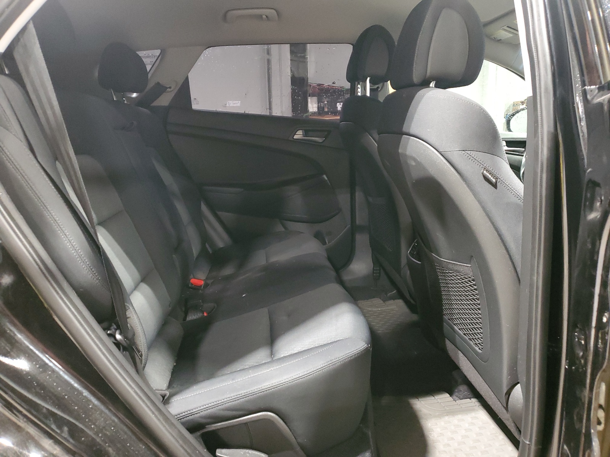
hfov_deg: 67.3
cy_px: 228
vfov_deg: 53.1
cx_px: 305
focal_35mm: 26
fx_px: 458
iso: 357
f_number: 1.5
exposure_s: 1/15
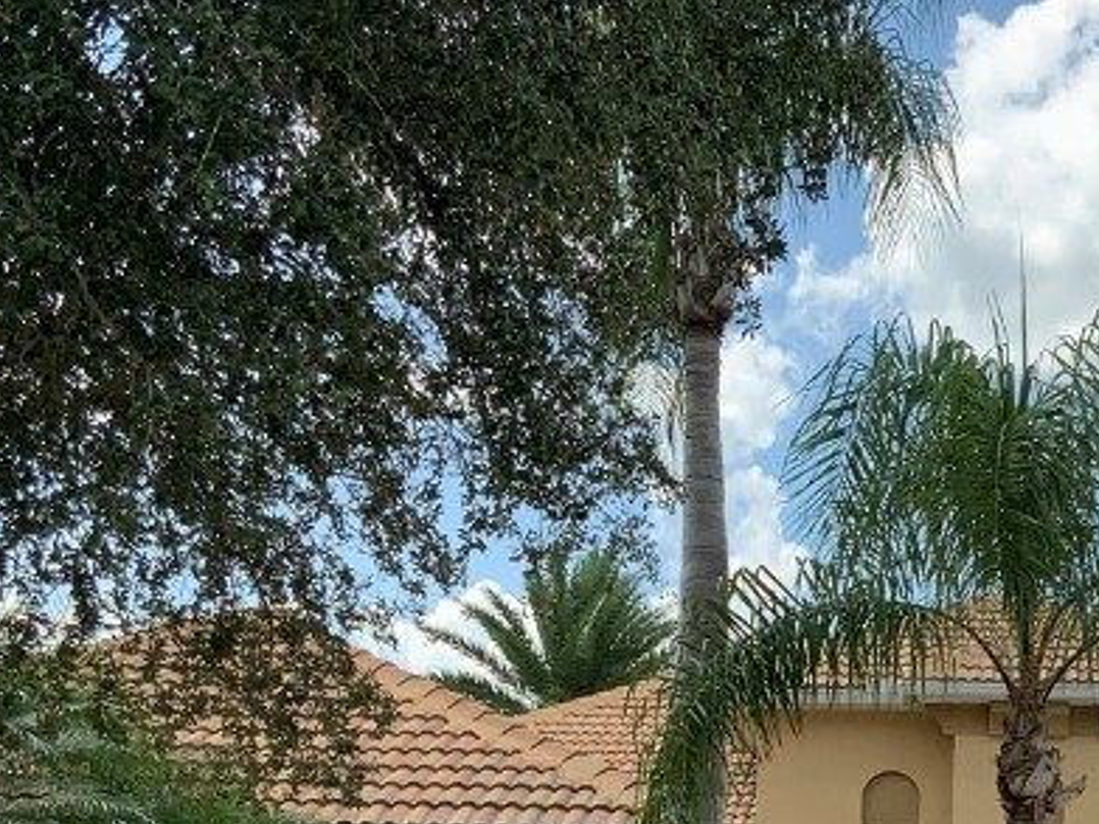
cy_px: 877
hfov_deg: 25.3
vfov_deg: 18.7
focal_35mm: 76
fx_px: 2412
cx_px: 860
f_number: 1.8
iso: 16
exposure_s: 1/1490
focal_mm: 3
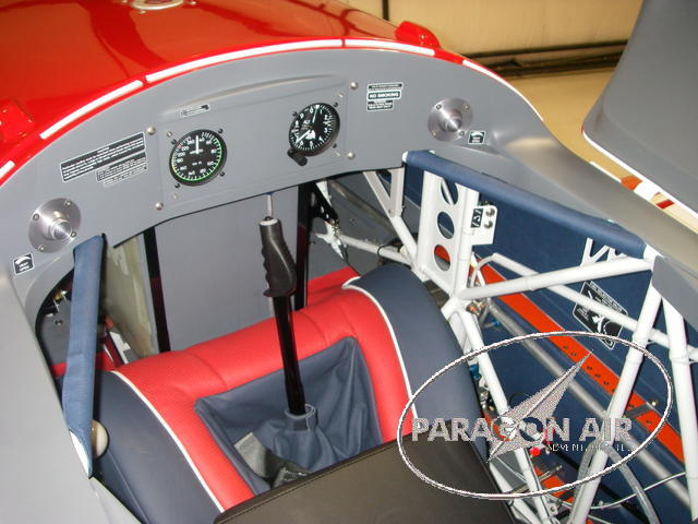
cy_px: 262
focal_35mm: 38
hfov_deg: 49.0
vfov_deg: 37.7
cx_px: 349
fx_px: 766
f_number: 3.3
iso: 200
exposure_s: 1/40
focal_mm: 6.3
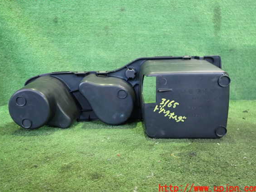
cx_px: 125
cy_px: 92
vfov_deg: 44.1
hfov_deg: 56.8
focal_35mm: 32
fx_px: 237
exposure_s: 1/25
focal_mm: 5.4
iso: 800
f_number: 2.3
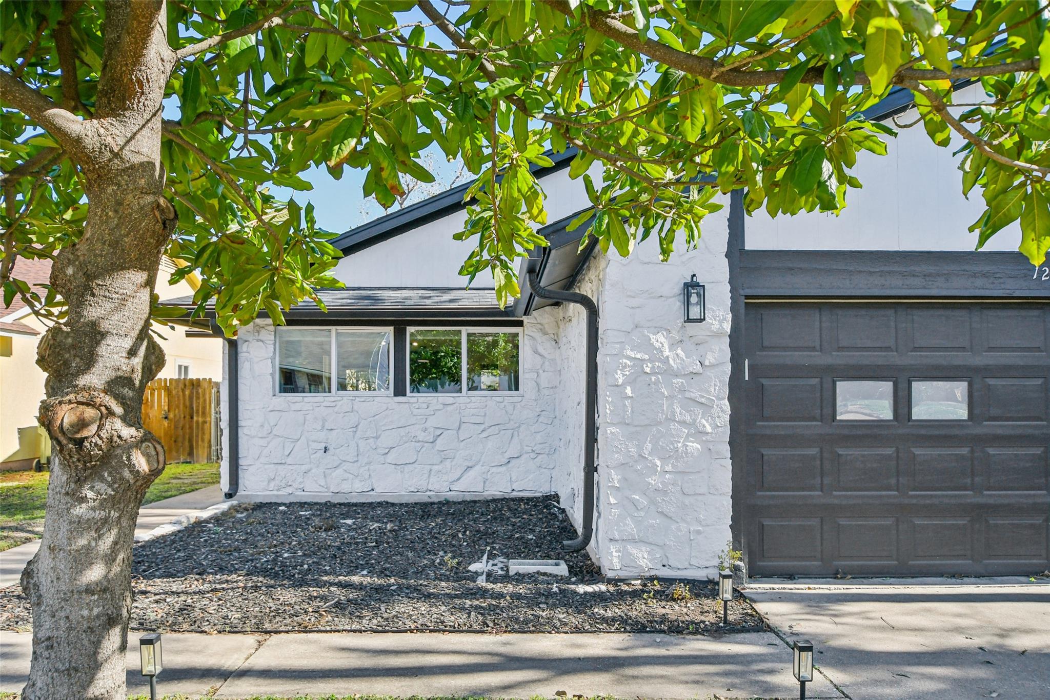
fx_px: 700
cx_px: 525
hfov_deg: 73.7
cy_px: 350
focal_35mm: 24
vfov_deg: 53.1
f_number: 8
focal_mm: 16
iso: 400
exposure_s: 1/500
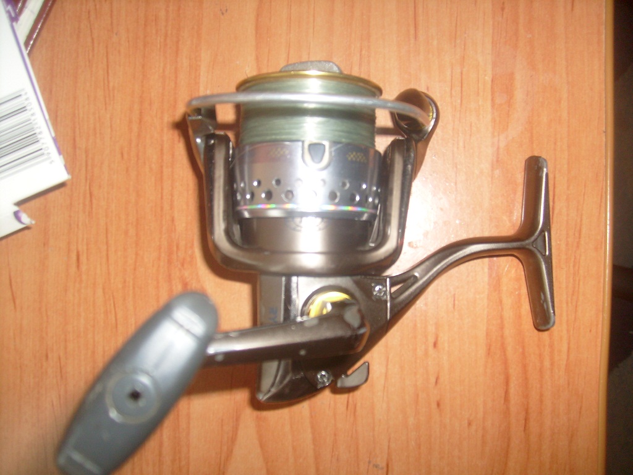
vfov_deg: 40.7
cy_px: 238
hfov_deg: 52.6
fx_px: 640
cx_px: 316
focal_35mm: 35
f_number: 2.8
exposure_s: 1/45
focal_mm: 5.8
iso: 100
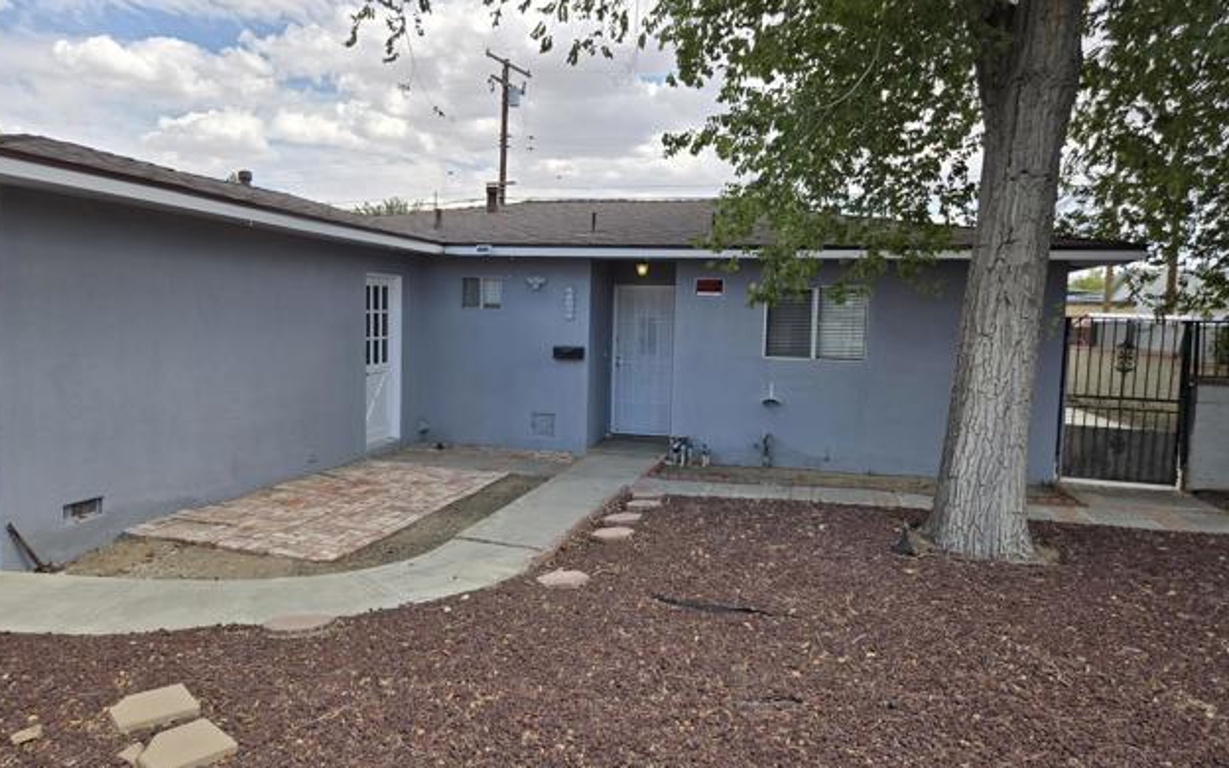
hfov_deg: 72.5
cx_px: 603
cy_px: 372
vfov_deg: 49.3
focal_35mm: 25
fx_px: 837
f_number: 1.8
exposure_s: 1/1347
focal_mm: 5.4
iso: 25
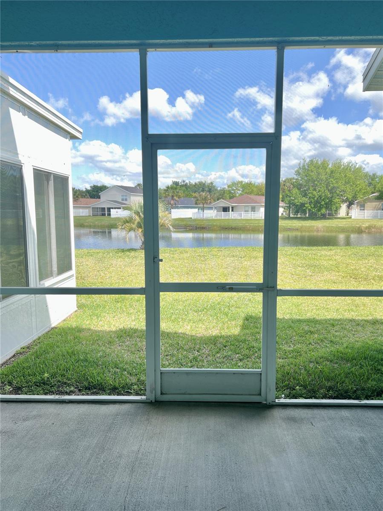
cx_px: 192
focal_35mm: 26
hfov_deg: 53.0
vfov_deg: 67.3
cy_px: 256
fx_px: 384
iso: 50
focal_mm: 5.7
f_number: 1.5
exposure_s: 1/335
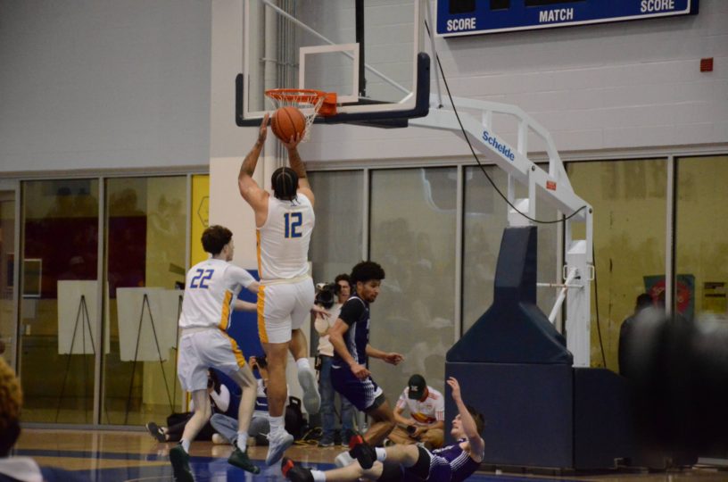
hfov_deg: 17.1
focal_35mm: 120
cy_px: 241
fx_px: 2421
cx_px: 364
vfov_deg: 11.4
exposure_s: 1/500
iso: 6400
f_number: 5.6
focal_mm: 80
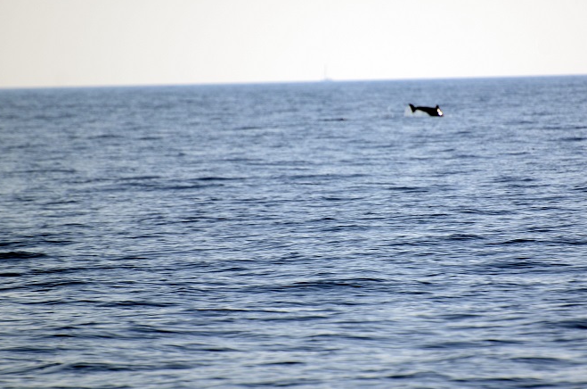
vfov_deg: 2.2
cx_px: 363
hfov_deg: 3.4
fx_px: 10004
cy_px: 198
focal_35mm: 615
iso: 100
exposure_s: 1/640
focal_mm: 300
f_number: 5.6
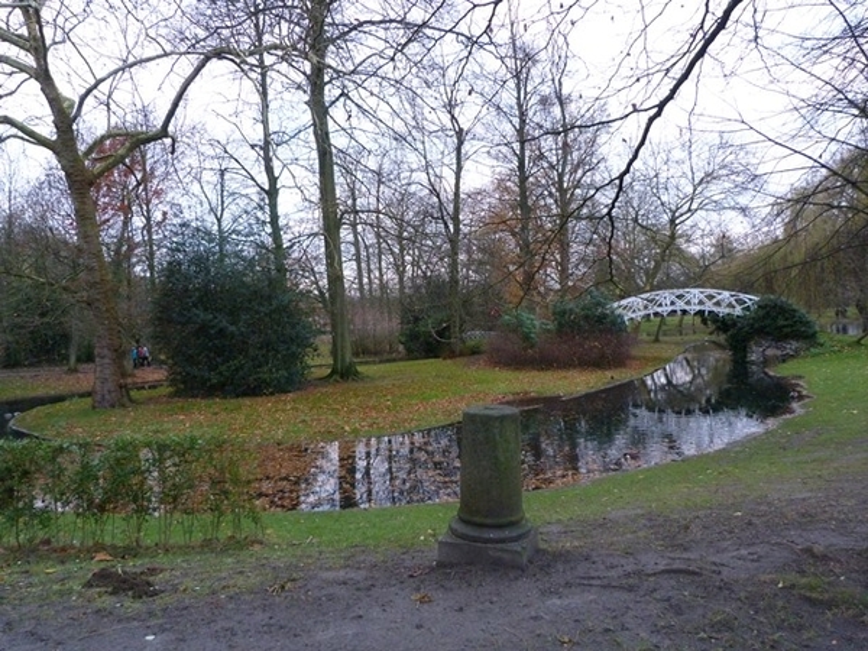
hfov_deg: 69.4
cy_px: 326
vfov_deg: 54.9
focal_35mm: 25
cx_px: 434
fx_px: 627
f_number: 2.8
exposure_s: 1/60
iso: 320
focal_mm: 4.5
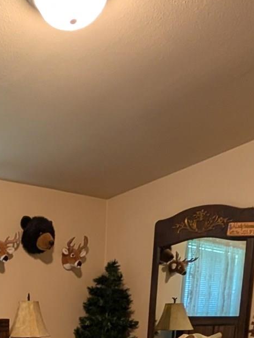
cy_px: 391
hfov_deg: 30.7
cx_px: 22
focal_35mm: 45
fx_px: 439
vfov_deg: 34.8
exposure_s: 1/41.7
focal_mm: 2.02
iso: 120
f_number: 1.7
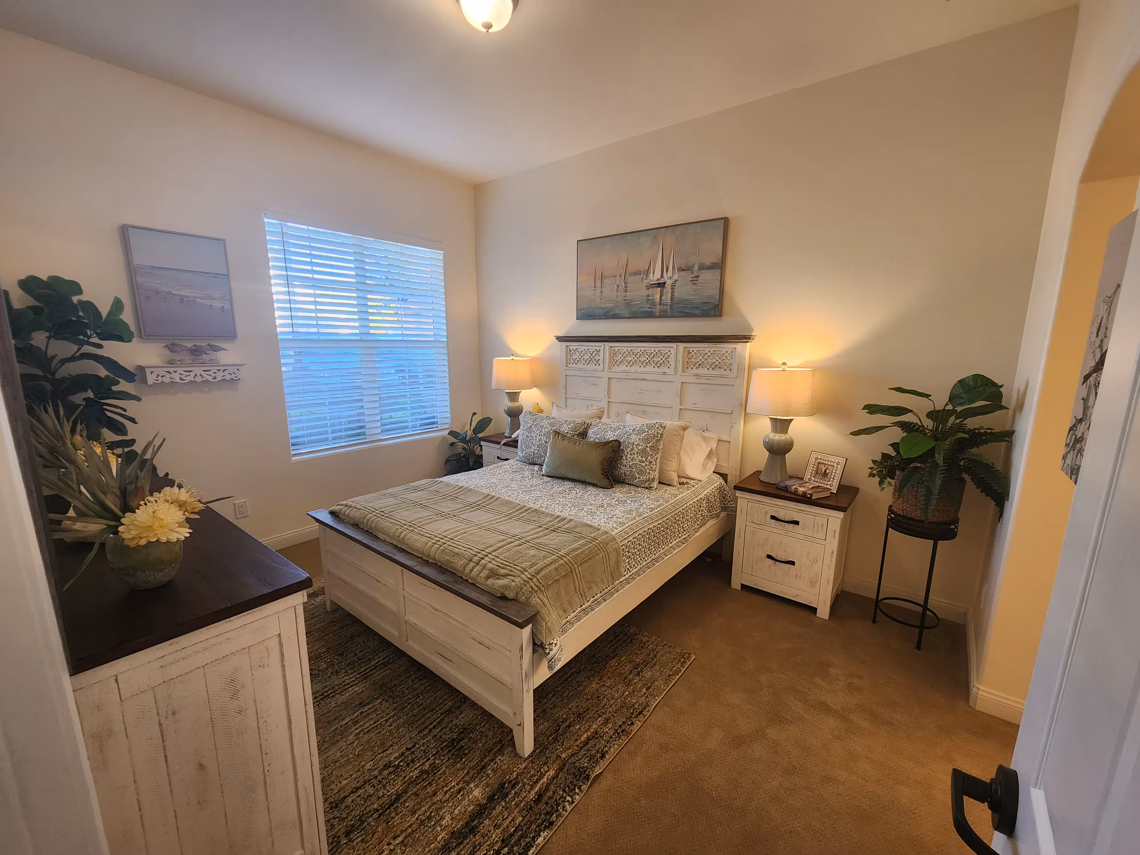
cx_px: 570
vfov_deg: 89.9
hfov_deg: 106.2
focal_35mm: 13
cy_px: 428
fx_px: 428
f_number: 2.2
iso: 200
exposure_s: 1/60
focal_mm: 2.2
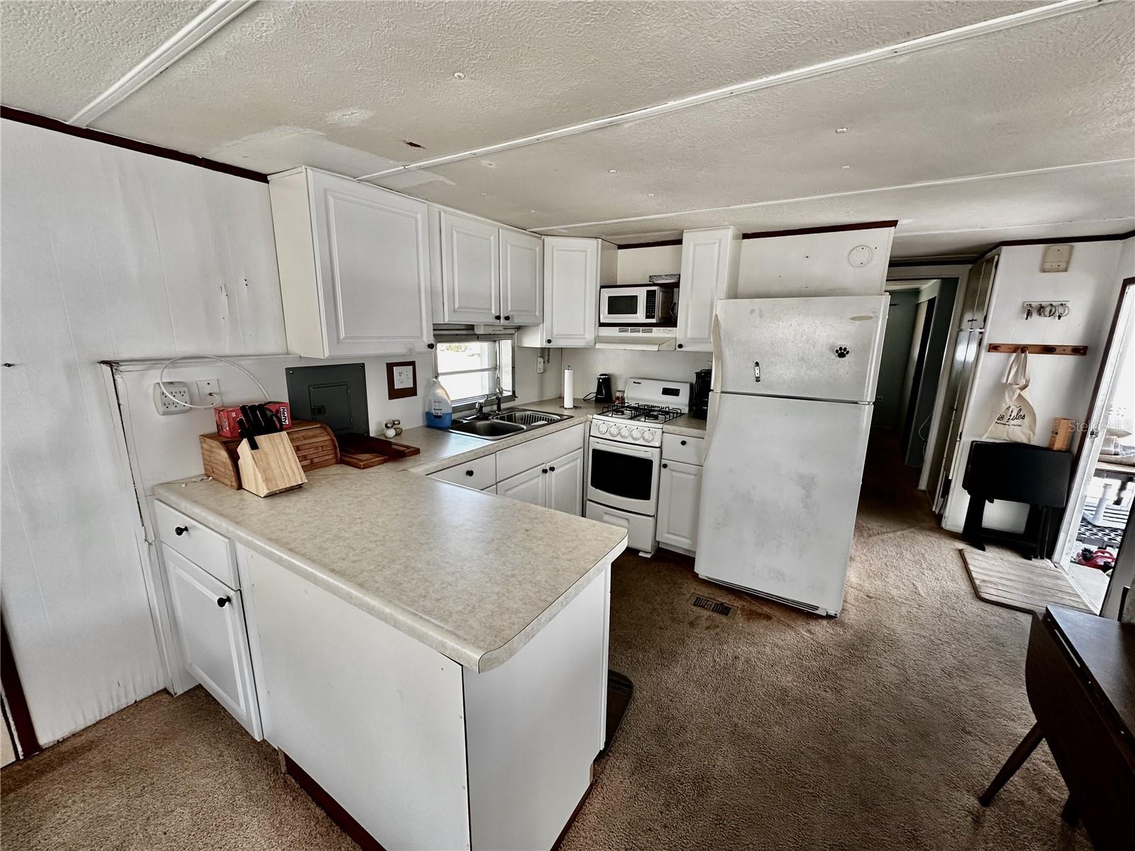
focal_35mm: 14
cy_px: 426
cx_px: 568
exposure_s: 1/99
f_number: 2.2
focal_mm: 2.22
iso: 160
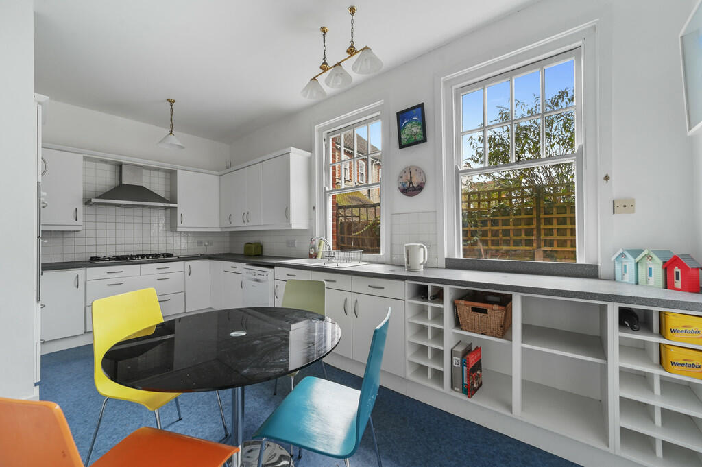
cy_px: 234
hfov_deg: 104.3
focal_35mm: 14
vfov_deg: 81.1
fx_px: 273
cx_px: 351
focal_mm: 14
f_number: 8
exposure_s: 1/6
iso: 400
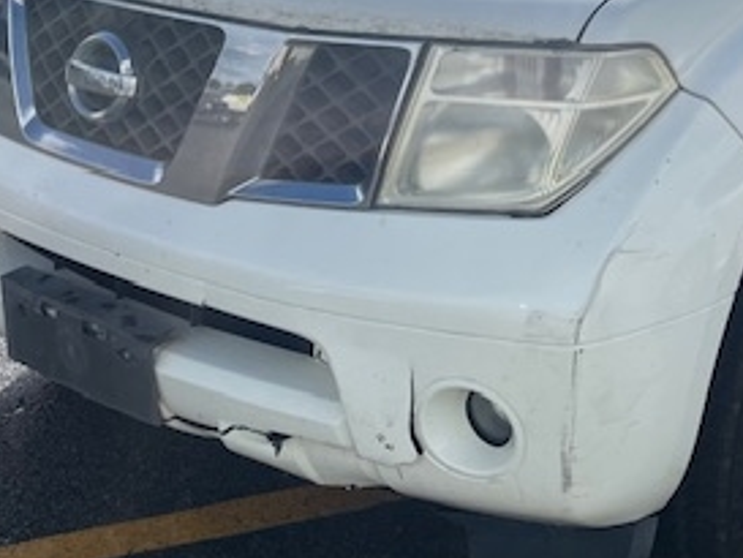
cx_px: 563
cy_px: 63
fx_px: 1310
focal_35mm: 61
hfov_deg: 31.1
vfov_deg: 23.5
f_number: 1.6
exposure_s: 1/6494
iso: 32
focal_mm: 4.2
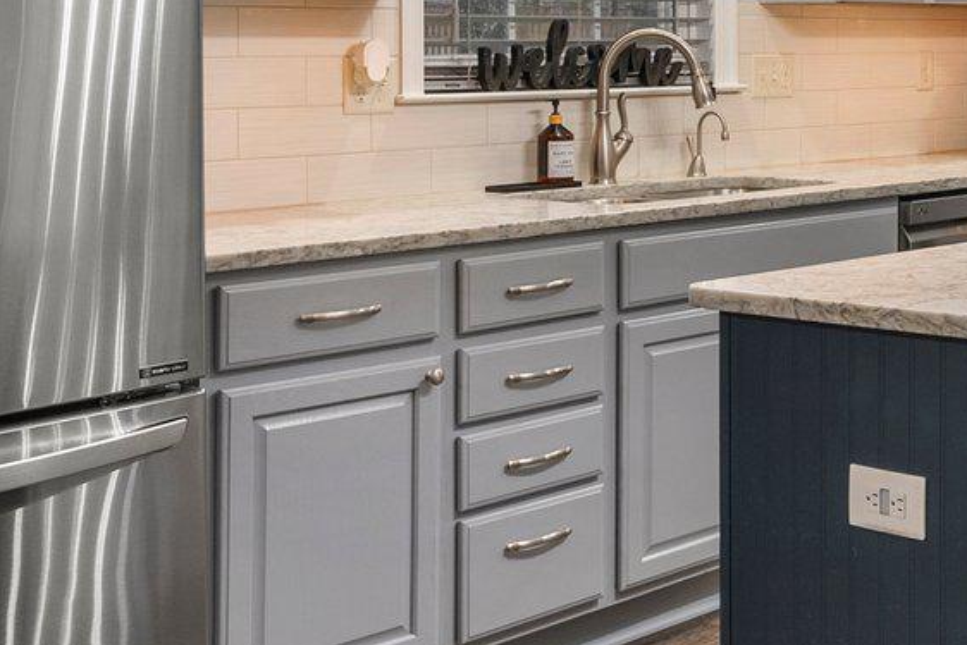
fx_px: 1666
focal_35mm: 62
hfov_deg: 28.9
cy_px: 44
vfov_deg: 21.4
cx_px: 1098
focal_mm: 17
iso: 320
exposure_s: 1/4
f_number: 8
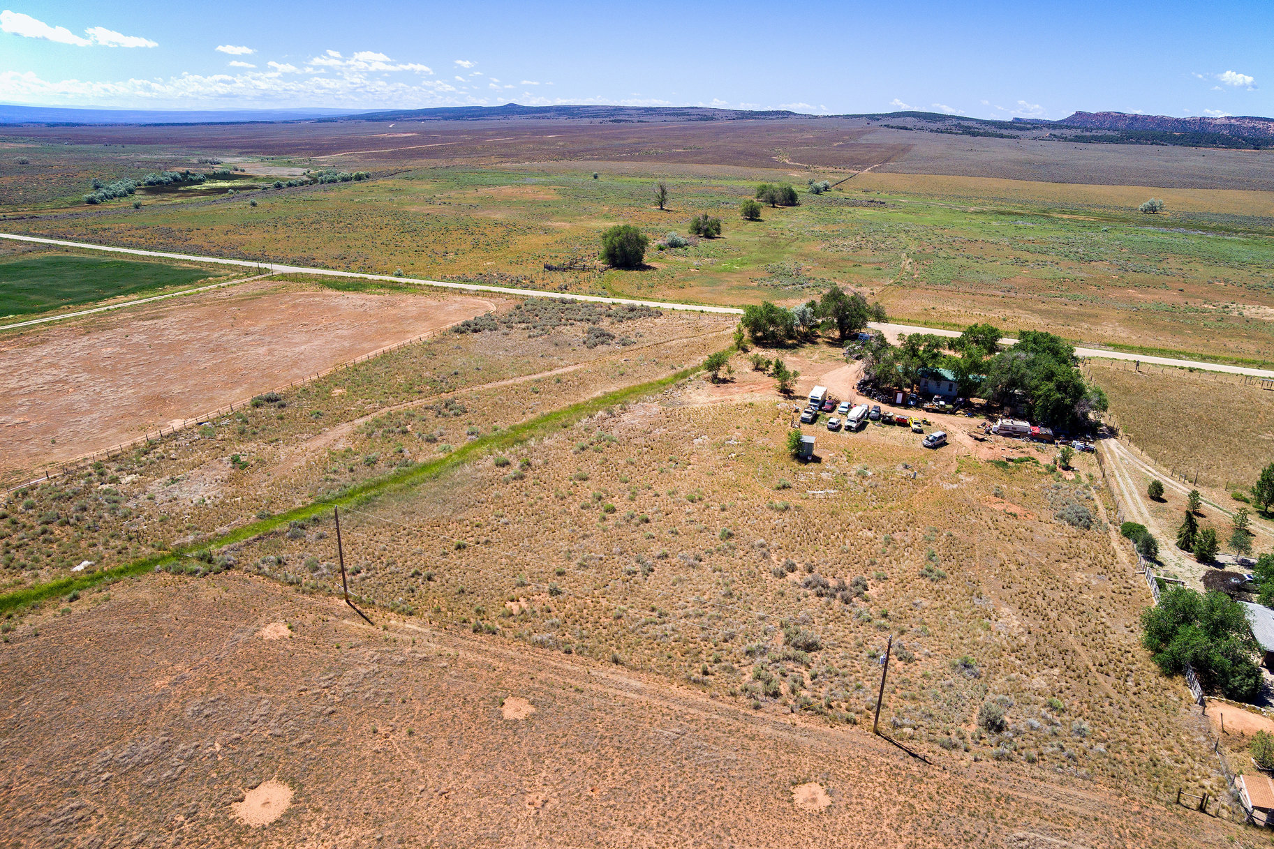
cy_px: 424
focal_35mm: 23
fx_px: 814
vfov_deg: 55.1
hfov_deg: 76.1
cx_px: 637
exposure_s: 1/3800
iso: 168
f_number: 2.8
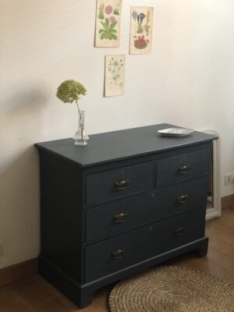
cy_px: 156
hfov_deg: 28.0
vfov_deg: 36.8
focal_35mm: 52
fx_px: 469
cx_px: 117
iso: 160
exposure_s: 1/17
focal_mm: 6
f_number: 2.4
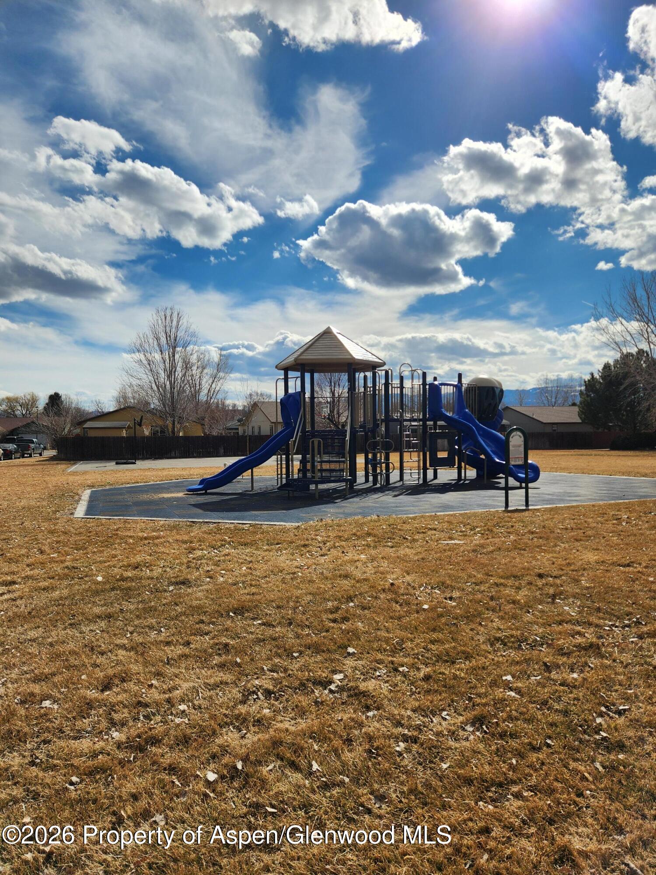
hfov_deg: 58.9
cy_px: 438
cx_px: 328
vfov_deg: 73.9
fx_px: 581
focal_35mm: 23
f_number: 1.8
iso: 20
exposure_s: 1/5271
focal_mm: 5.4
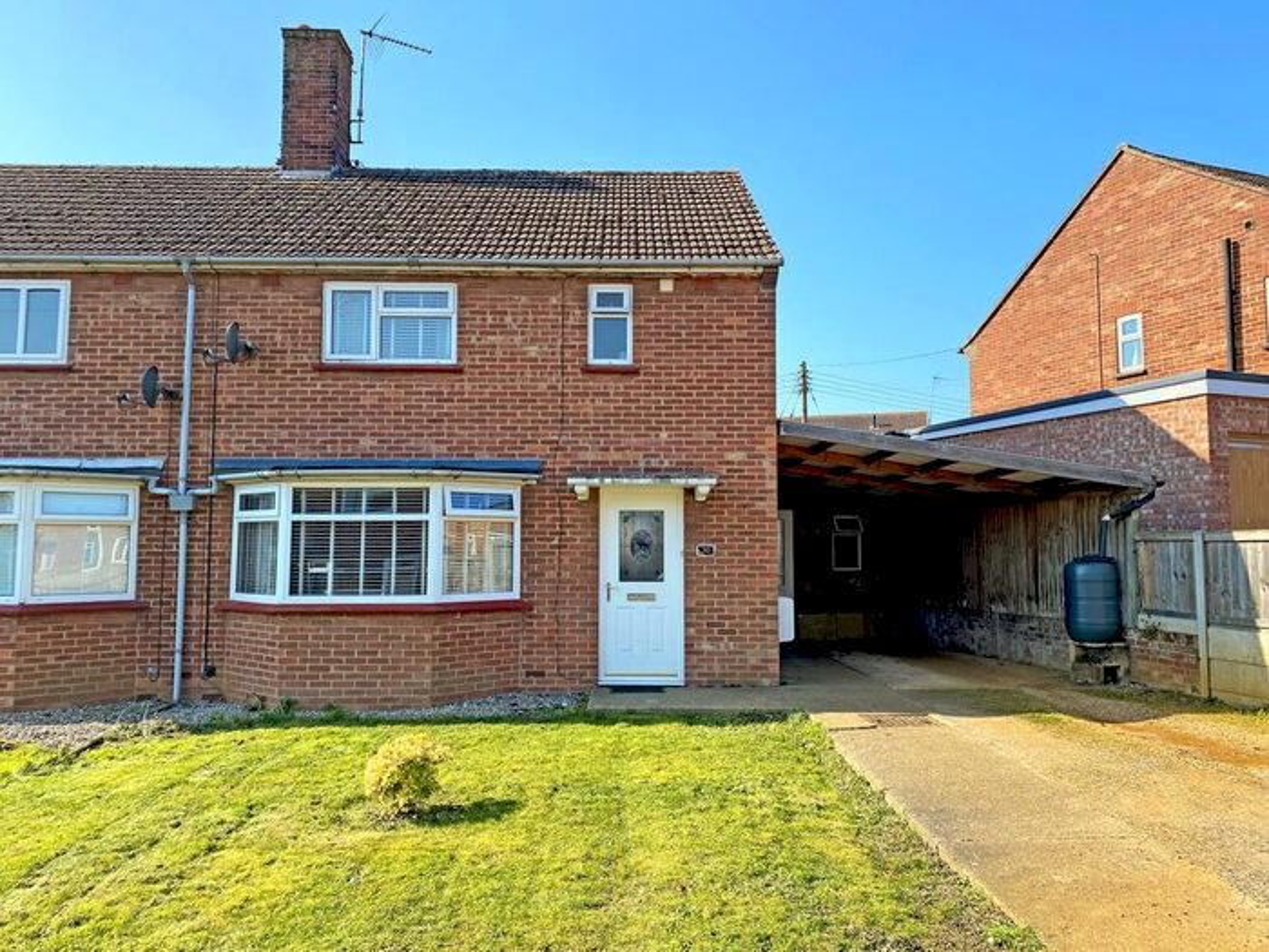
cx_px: 634
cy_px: 476
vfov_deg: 53.1
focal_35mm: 26
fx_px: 953
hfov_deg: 67.3
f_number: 1.8
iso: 32
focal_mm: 4.25
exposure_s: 1/1447
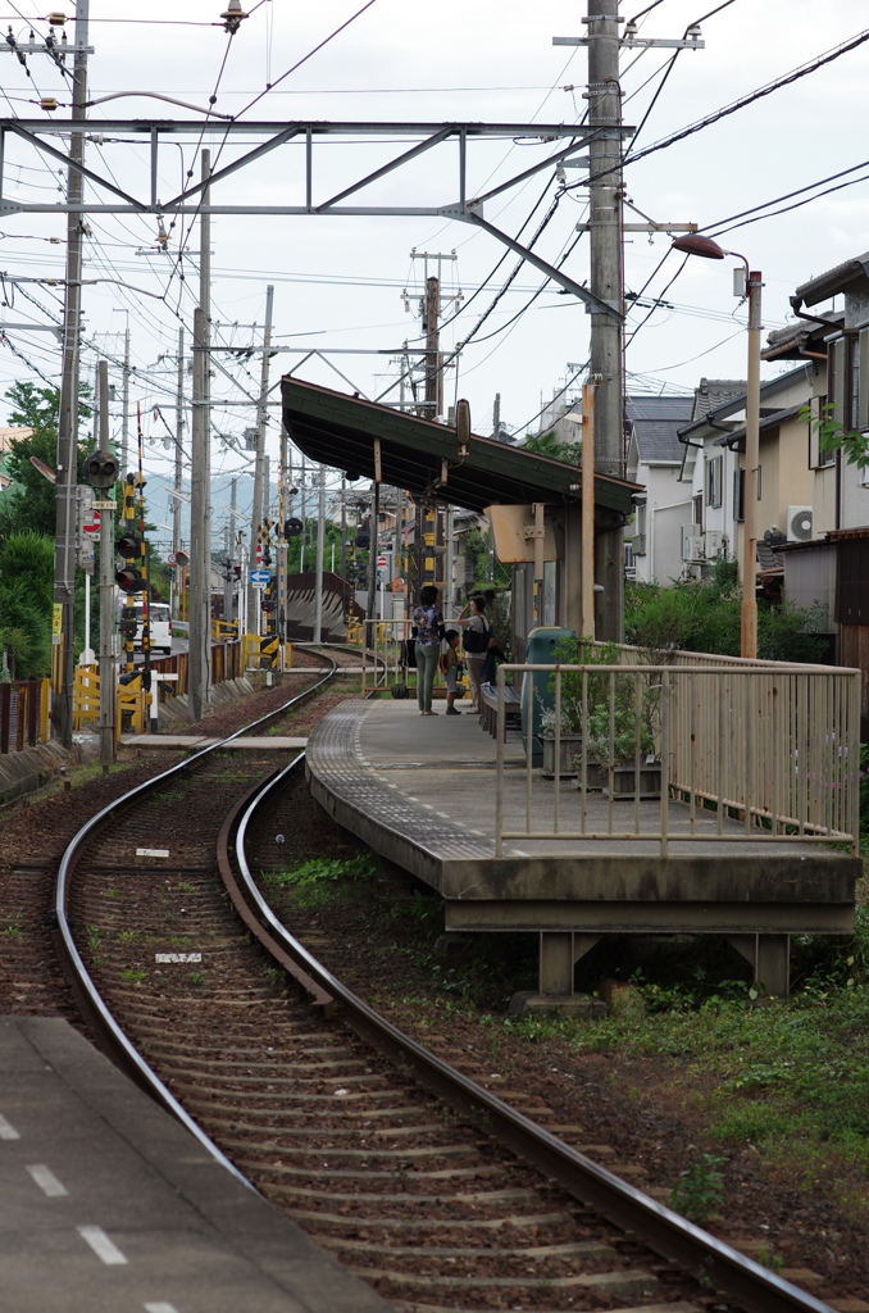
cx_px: 434
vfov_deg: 19.5
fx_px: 3820
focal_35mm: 105
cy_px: 656
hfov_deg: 13.0
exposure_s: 1/400
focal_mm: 70
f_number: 4
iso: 100
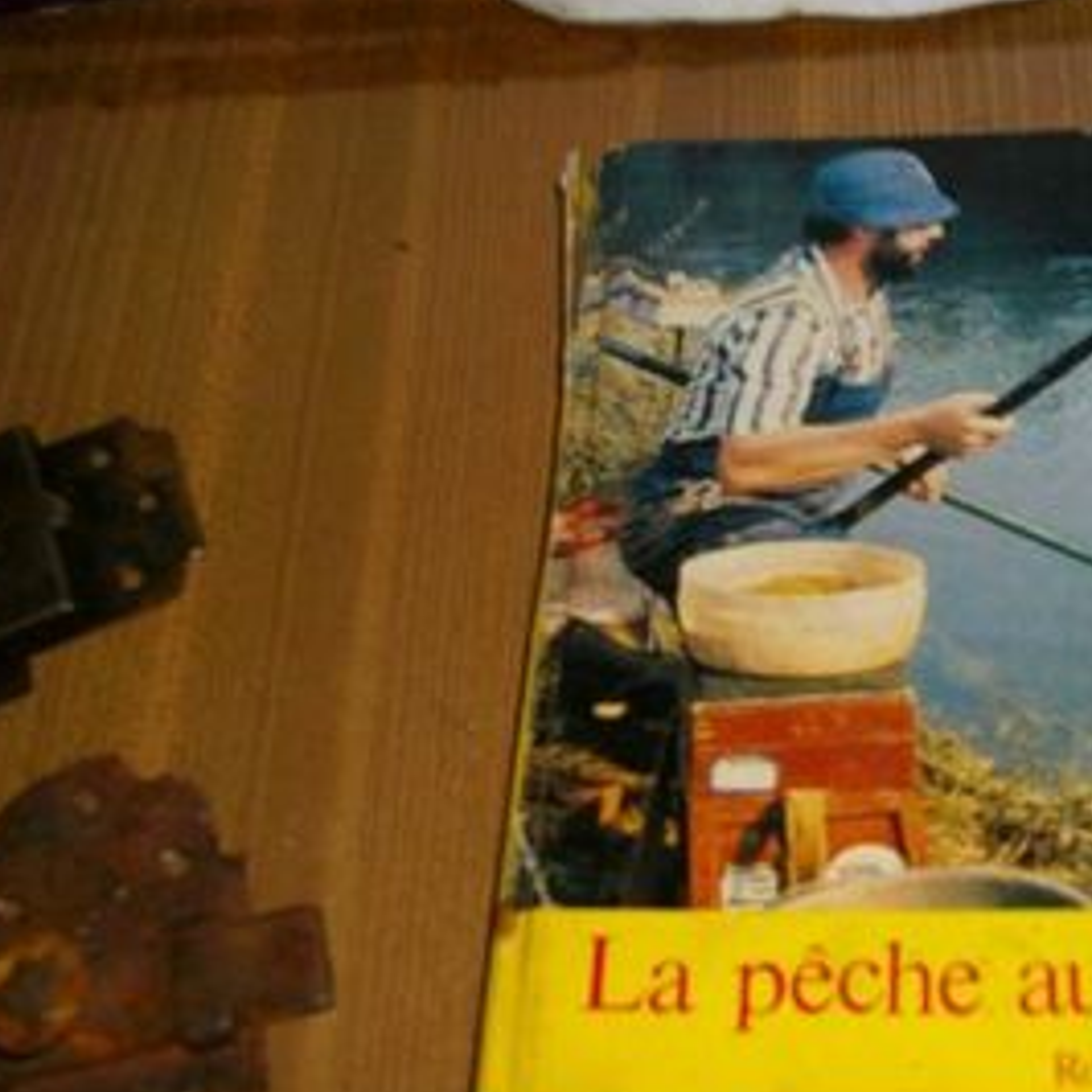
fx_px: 1820
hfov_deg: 32.5
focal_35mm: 51
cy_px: 616
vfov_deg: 33.4
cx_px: 862
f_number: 2.9
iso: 125
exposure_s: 1/40
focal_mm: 5.7
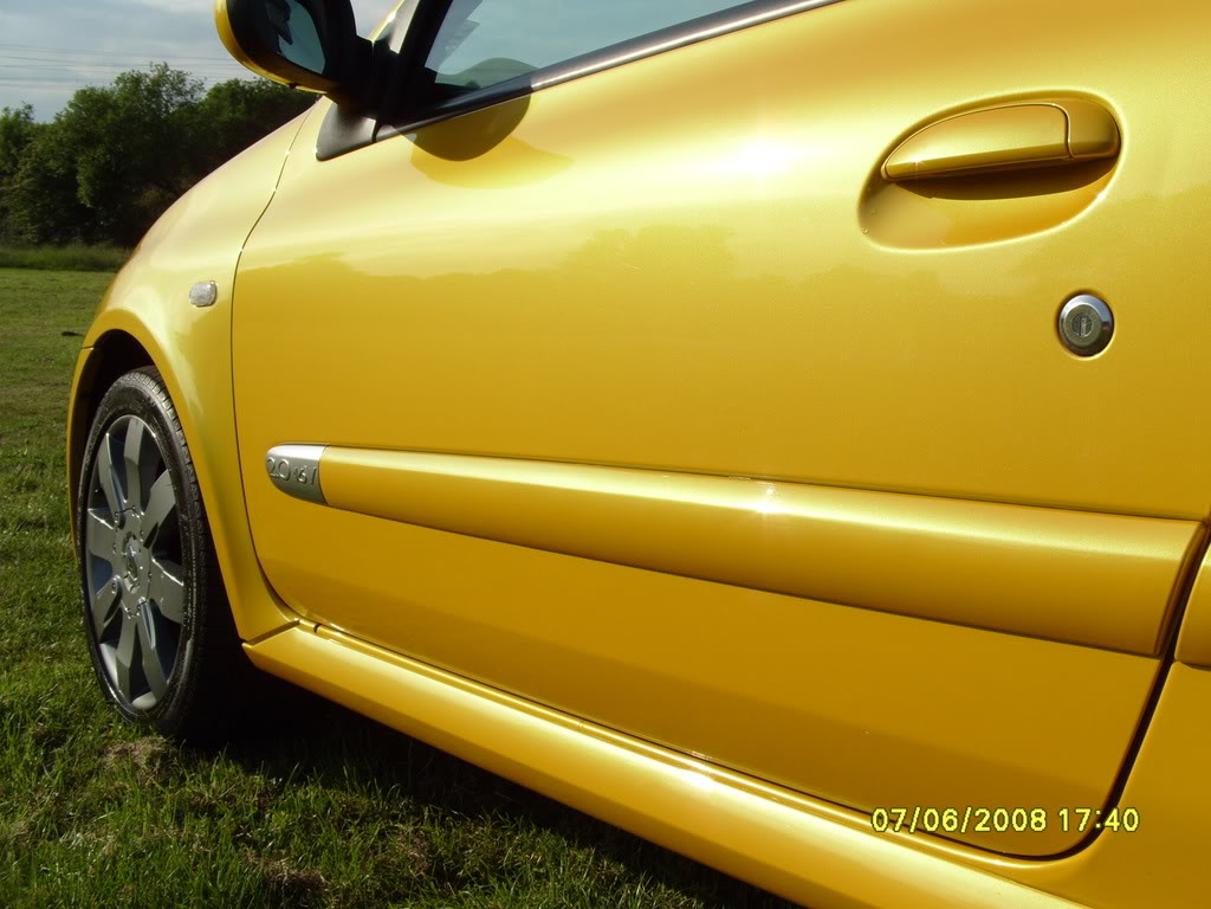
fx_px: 1224
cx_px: 606
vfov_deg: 40.7
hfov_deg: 52.6
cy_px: 454
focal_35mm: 35
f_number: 6.8
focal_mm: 7.8
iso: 80
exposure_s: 1/500
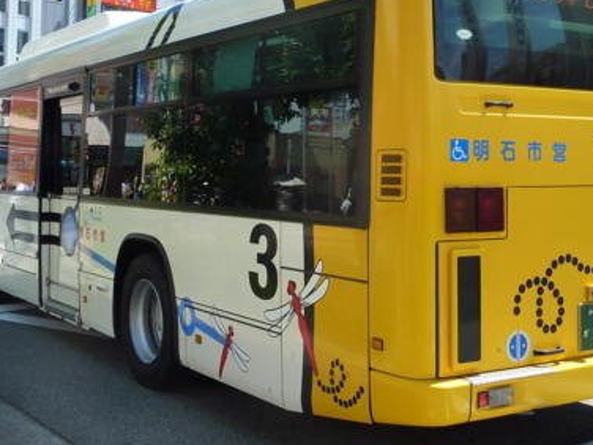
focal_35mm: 51
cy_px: 145
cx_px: 345
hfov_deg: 37.4
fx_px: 874
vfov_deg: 28.4
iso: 125
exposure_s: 1/320
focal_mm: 5.3
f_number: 4
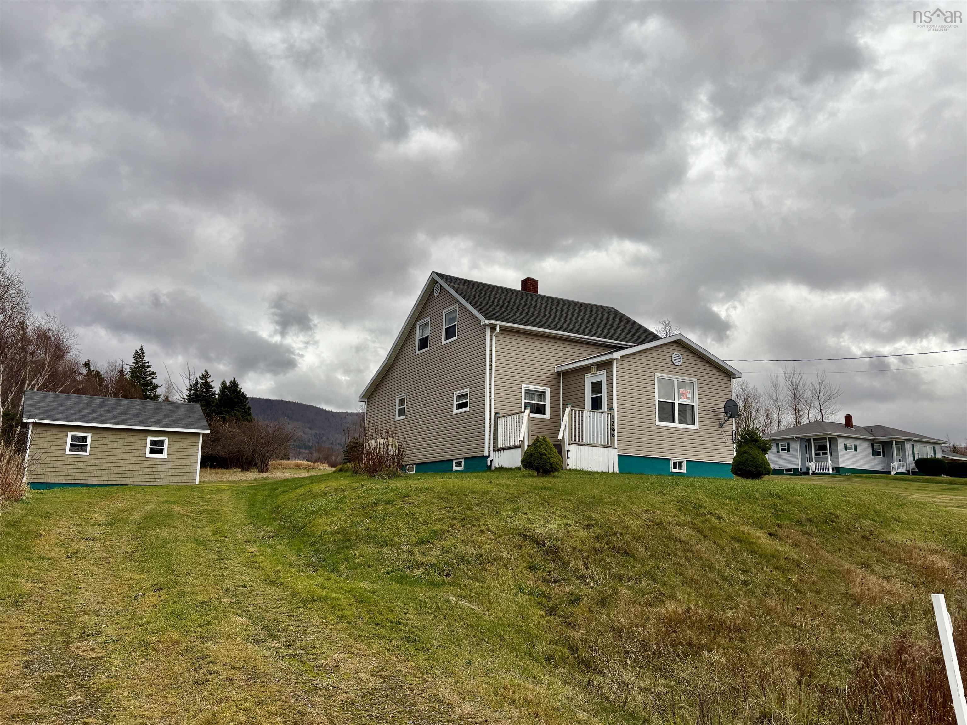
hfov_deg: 67.3
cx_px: 484
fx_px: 726
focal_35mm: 26
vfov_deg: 53.1
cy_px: 362
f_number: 1.6
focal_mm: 5.96
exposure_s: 1/320
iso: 40
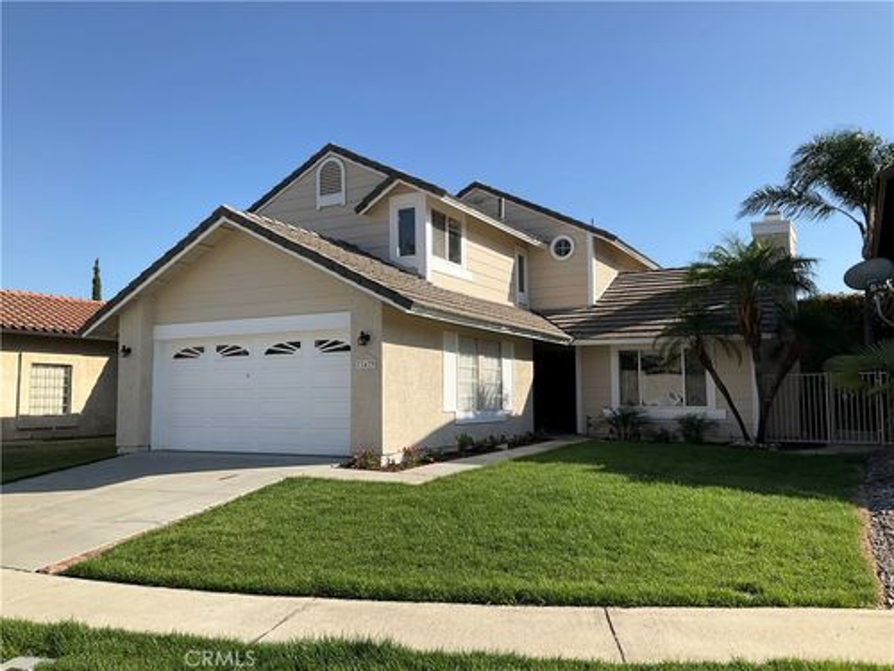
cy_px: 336
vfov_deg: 48.2
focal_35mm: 29
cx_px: 447
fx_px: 749
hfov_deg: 61.7
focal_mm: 3
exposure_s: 1/1675
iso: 25
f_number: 1.8
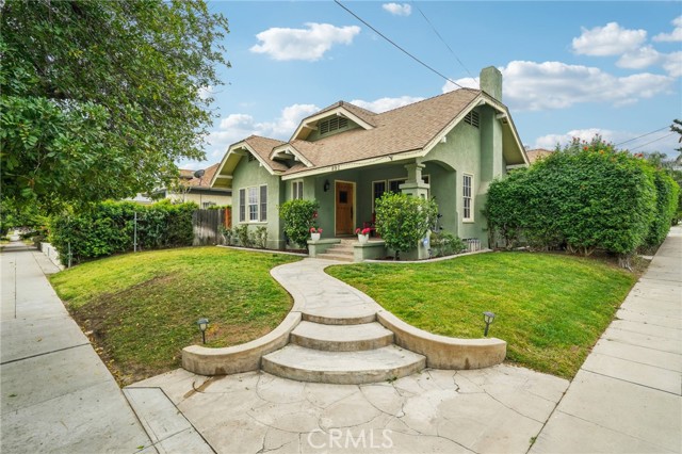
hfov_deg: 96.8
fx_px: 303
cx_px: 341
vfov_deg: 73.7
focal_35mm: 16
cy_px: 227
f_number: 7.1
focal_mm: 16
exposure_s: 1/60
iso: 100
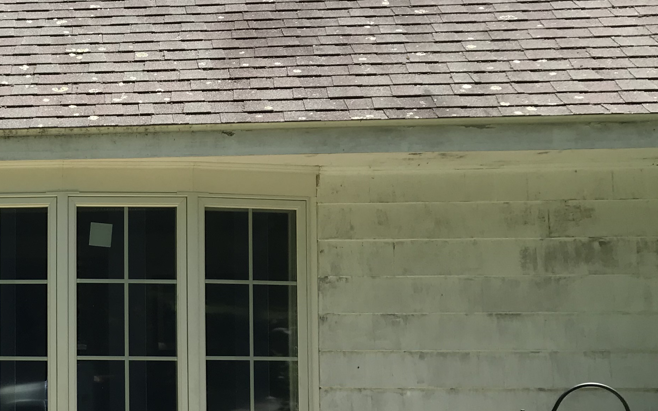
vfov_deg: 20.2
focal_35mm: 64
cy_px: 312
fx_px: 1148
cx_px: -14
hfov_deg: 29.7
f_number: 1.8
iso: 20
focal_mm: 3.99
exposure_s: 1/699
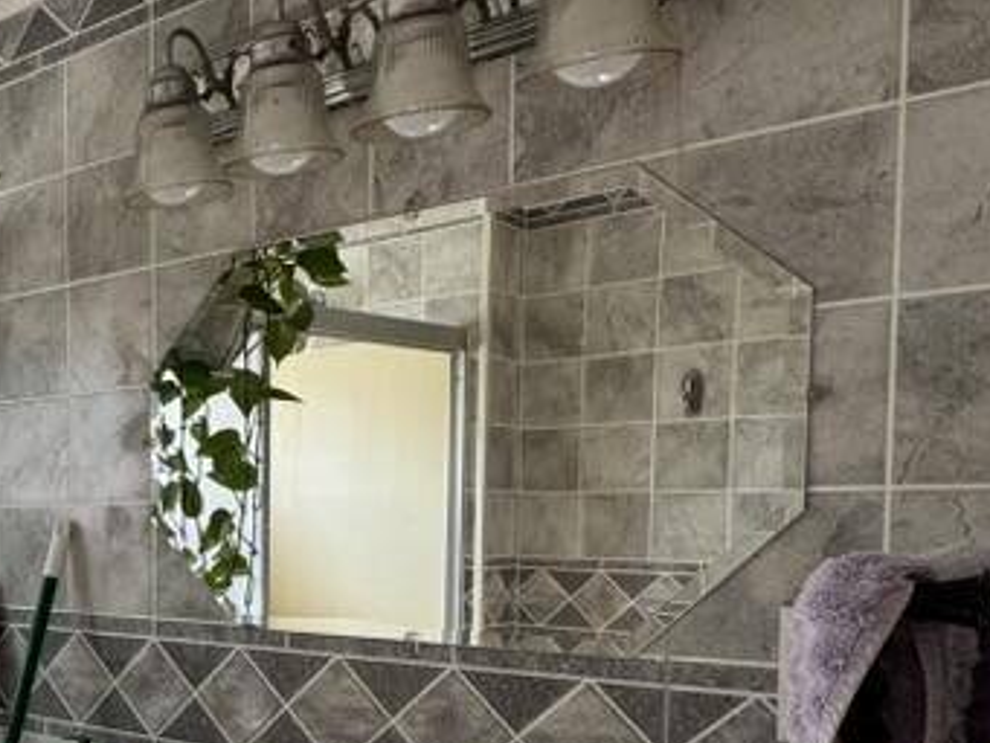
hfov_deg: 37.6
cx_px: -93
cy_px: 601
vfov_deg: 33.3
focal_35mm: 42
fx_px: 1202
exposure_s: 1/99
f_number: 2.2
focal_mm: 2.22
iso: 64
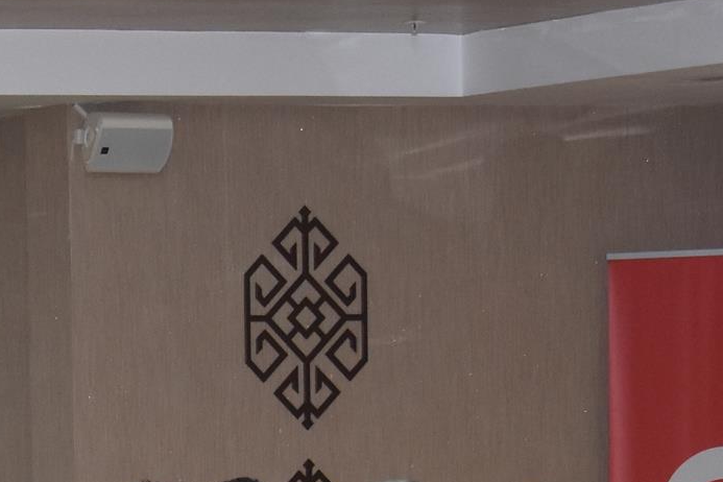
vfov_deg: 6.4
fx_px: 4257
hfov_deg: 9.6
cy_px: 588
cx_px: -172
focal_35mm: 212
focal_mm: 28
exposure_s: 1/60
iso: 900
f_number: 4
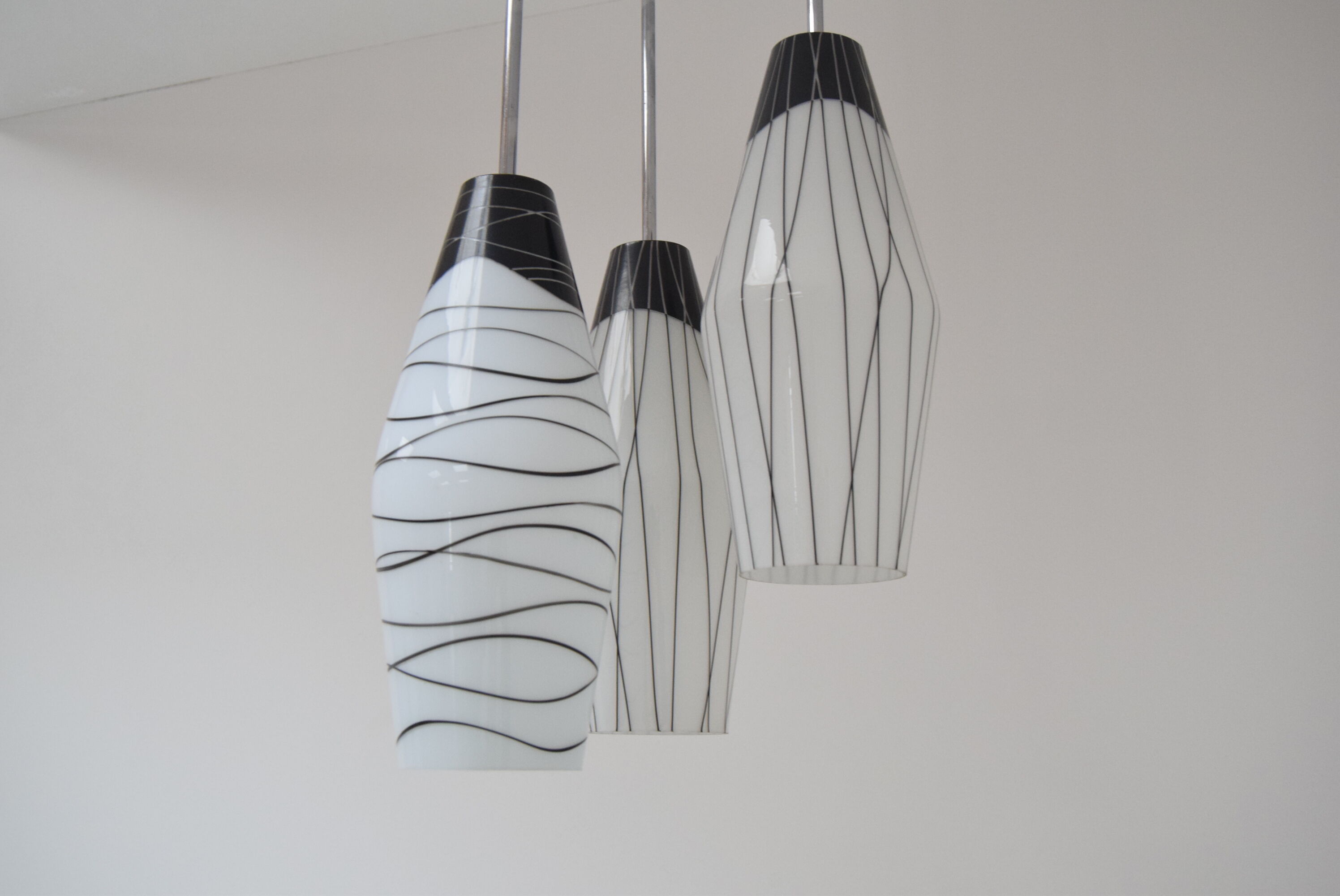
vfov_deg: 36.9
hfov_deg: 53.1
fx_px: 1341
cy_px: 448
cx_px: 670
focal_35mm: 36
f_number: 5
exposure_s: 1/100
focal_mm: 24
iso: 1600
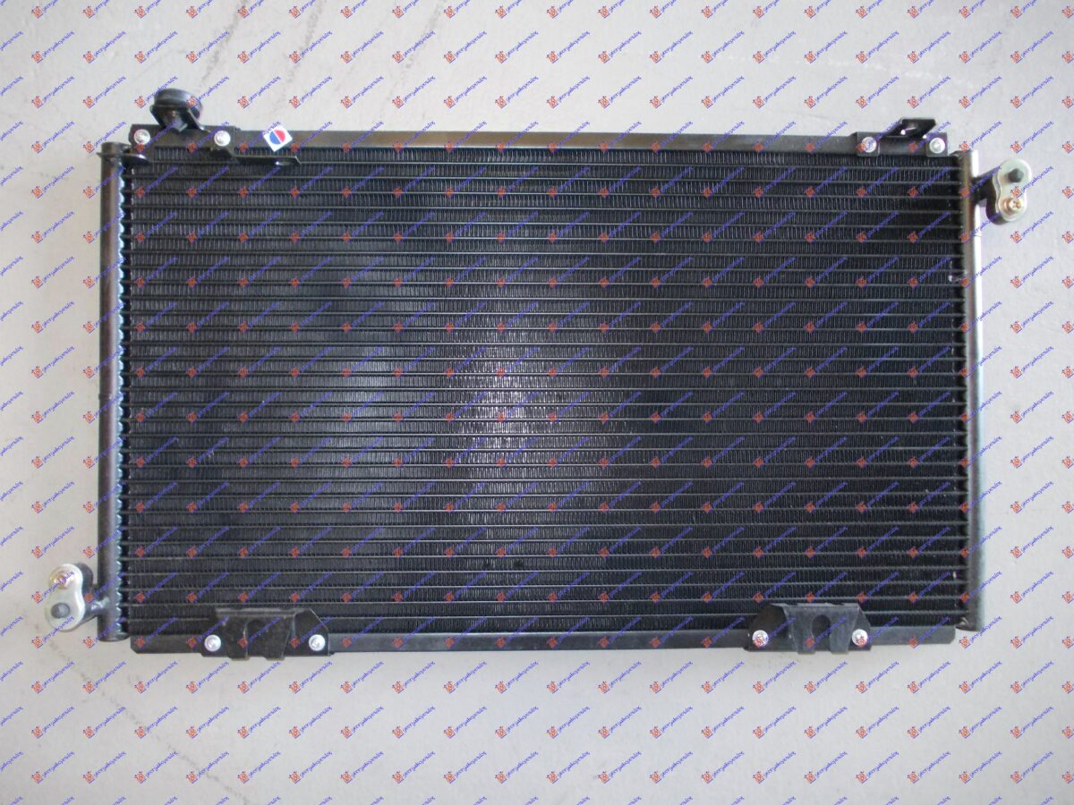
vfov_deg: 49.7
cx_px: 537
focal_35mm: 28
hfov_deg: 63.4
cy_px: 402
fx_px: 869
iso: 200
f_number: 2.7
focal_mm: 4
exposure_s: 1/25
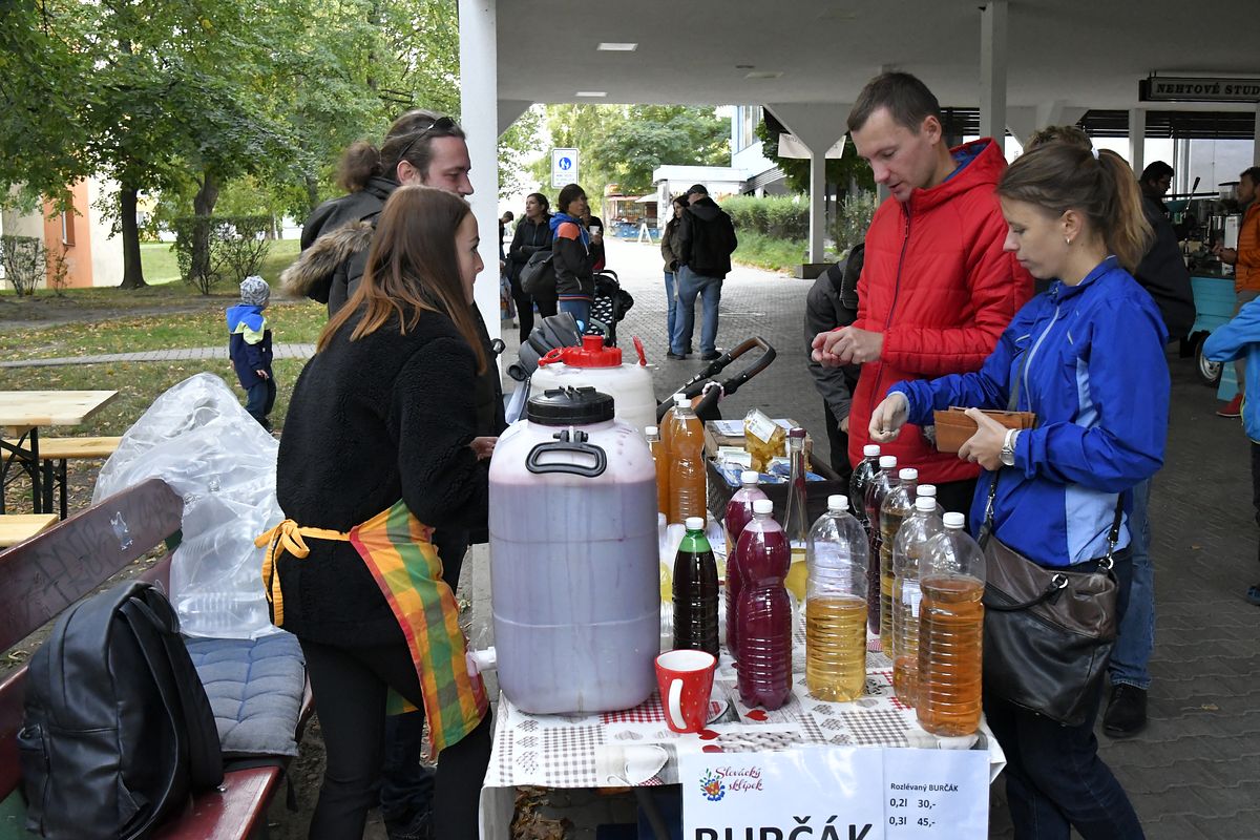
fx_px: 1260
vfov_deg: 36.9
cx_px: 630
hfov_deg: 53.1
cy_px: 420
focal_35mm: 36
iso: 5000
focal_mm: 24
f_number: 5.6
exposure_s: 1/160
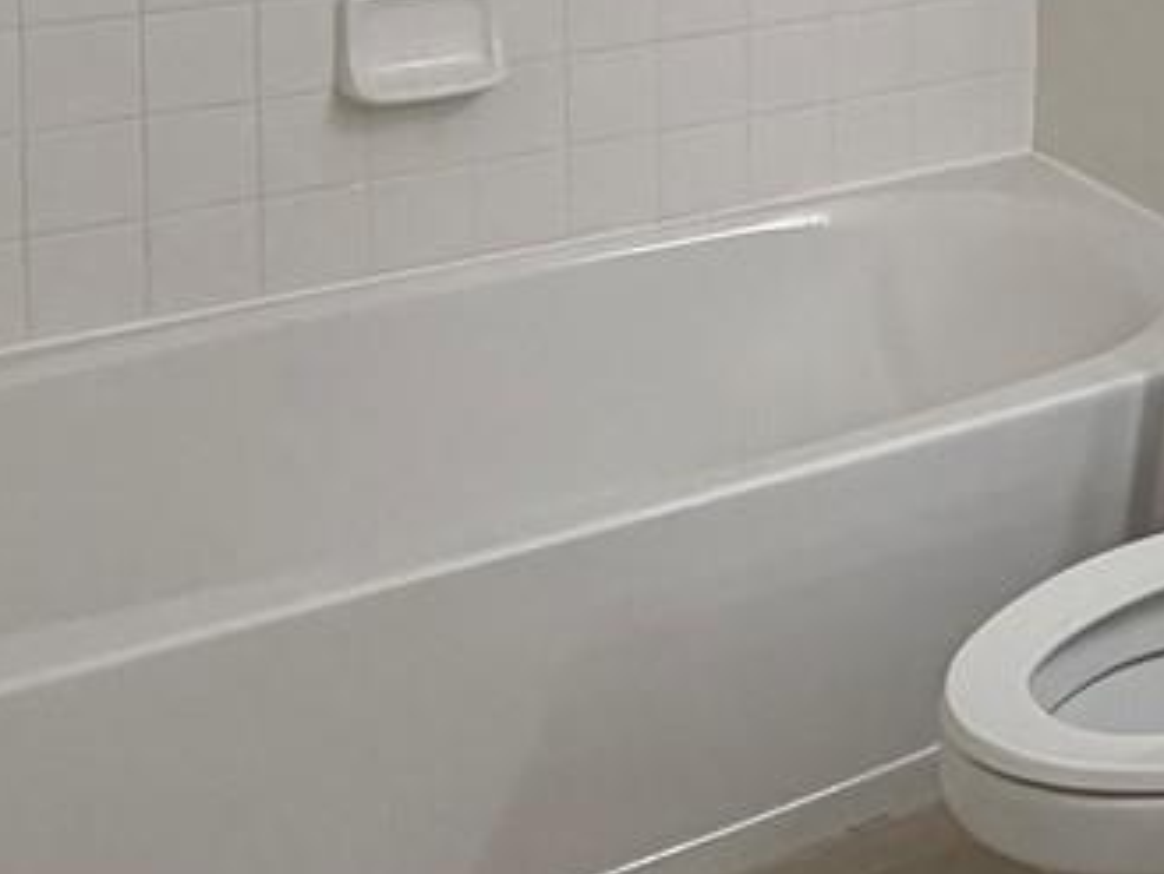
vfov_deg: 19.1
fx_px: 2287
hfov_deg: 25.6
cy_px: -414
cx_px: 1398
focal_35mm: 68
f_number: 2.2
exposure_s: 1/120
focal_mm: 2.22
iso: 250
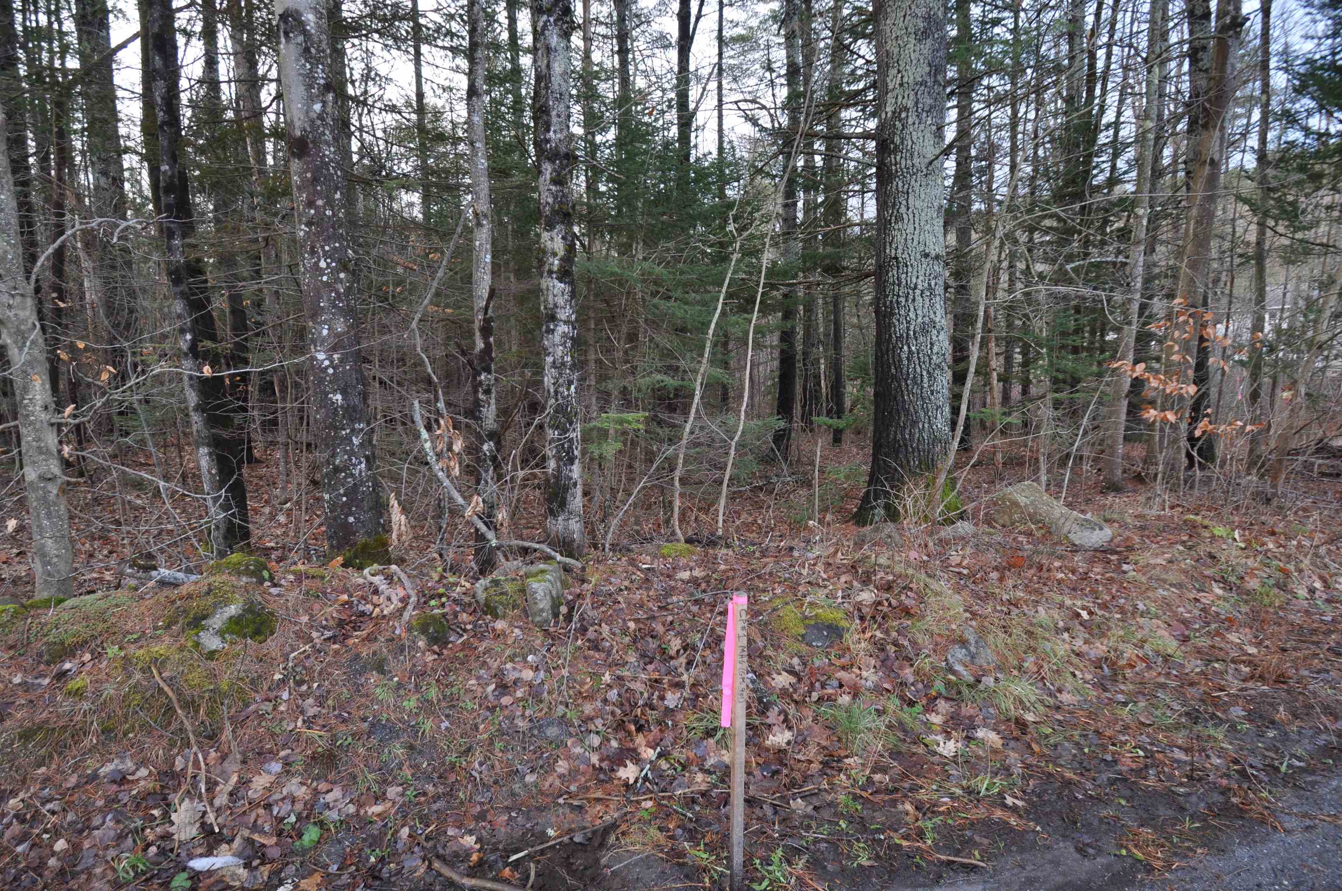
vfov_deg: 67.2
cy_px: 446
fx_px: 670
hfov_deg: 90.1
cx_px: 671
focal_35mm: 18
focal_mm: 12
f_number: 5
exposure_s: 1/100
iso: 400
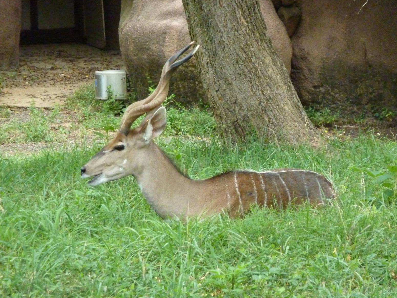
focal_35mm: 310
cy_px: 151
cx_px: 201
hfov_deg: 6.4
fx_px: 3555
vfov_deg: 4.8
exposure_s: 1/160
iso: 800
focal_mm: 49.2
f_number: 4.9
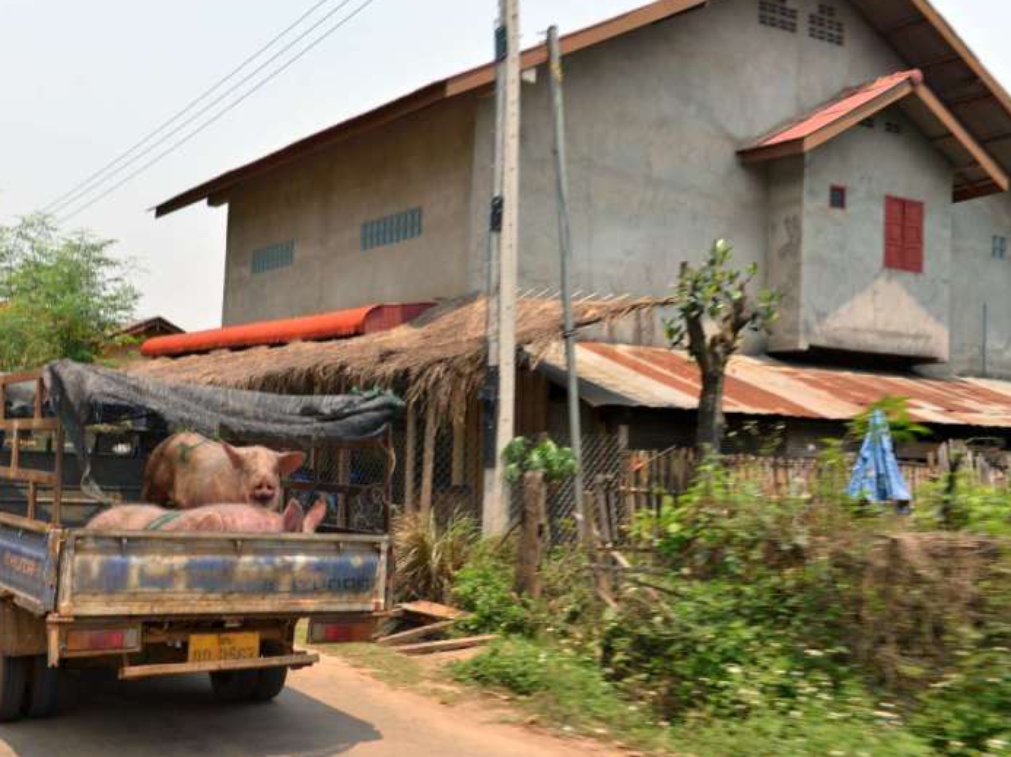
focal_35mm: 40
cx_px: 454
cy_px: 370
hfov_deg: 46.7
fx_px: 1168
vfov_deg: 35.9
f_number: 6.3
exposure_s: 1/160
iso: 100
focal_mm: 36
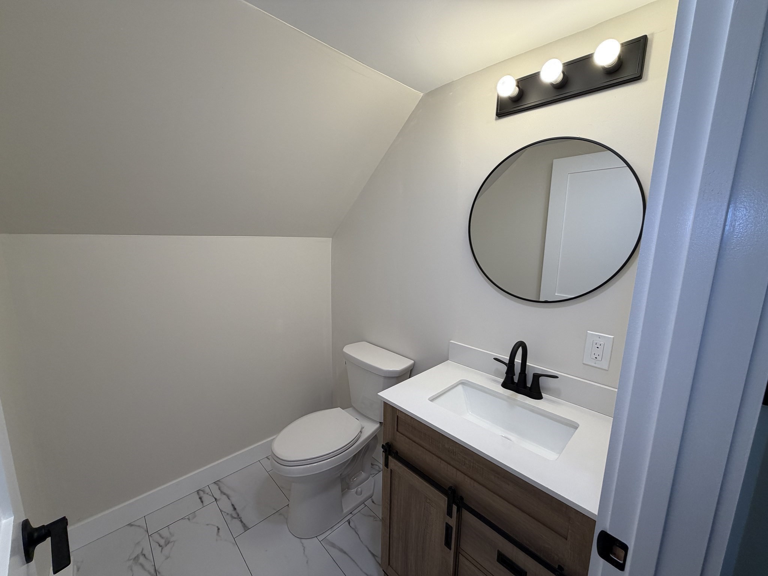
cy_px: 288
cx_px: 384
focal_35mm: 14
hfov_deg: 102.1
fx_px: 311
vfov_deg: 85.7
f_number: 2.2
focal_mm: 2.22
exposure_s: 1/120
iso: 64
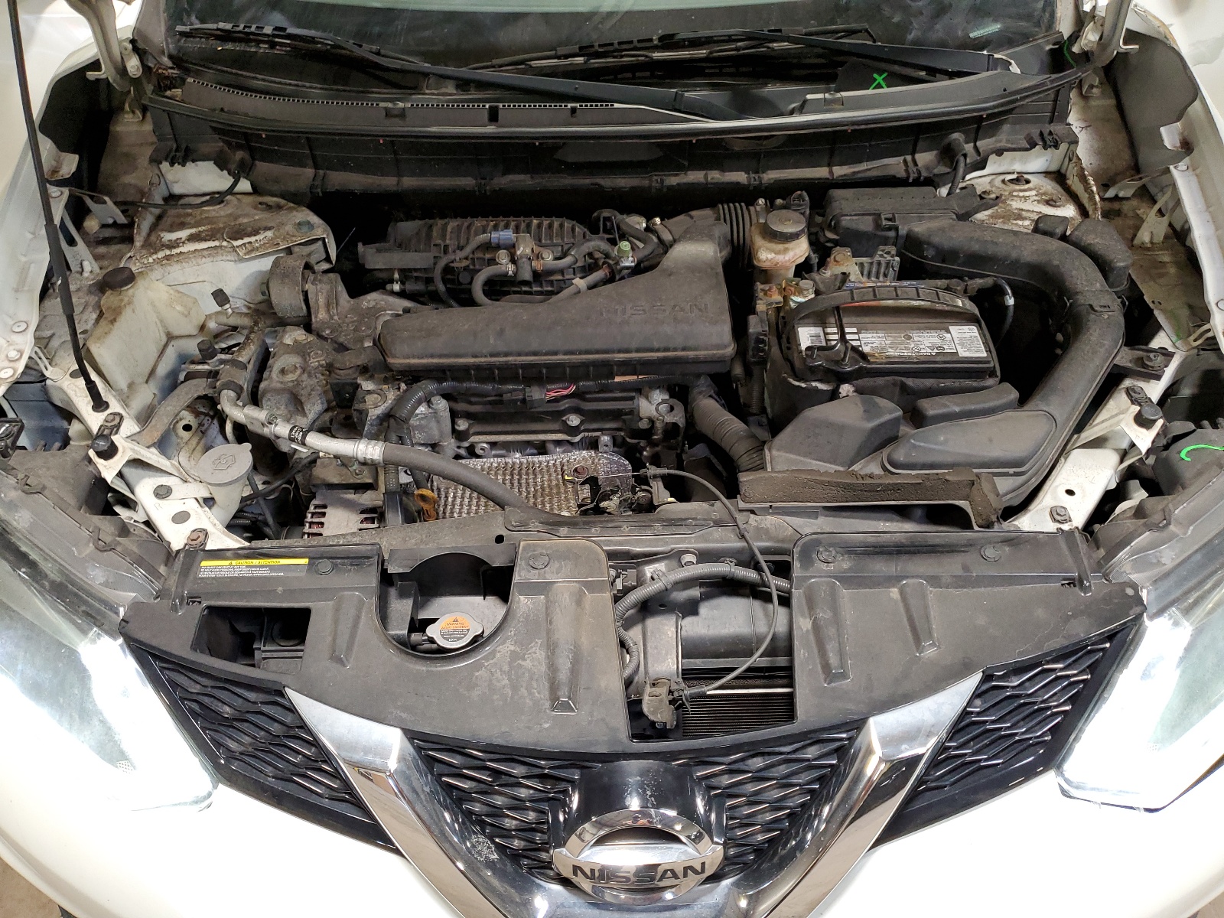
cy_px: 459
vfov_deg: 53.1
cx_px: 612
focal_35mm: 26
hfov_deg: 67.3
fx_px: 919
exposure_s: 1/60.2
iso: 145
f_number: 1.5
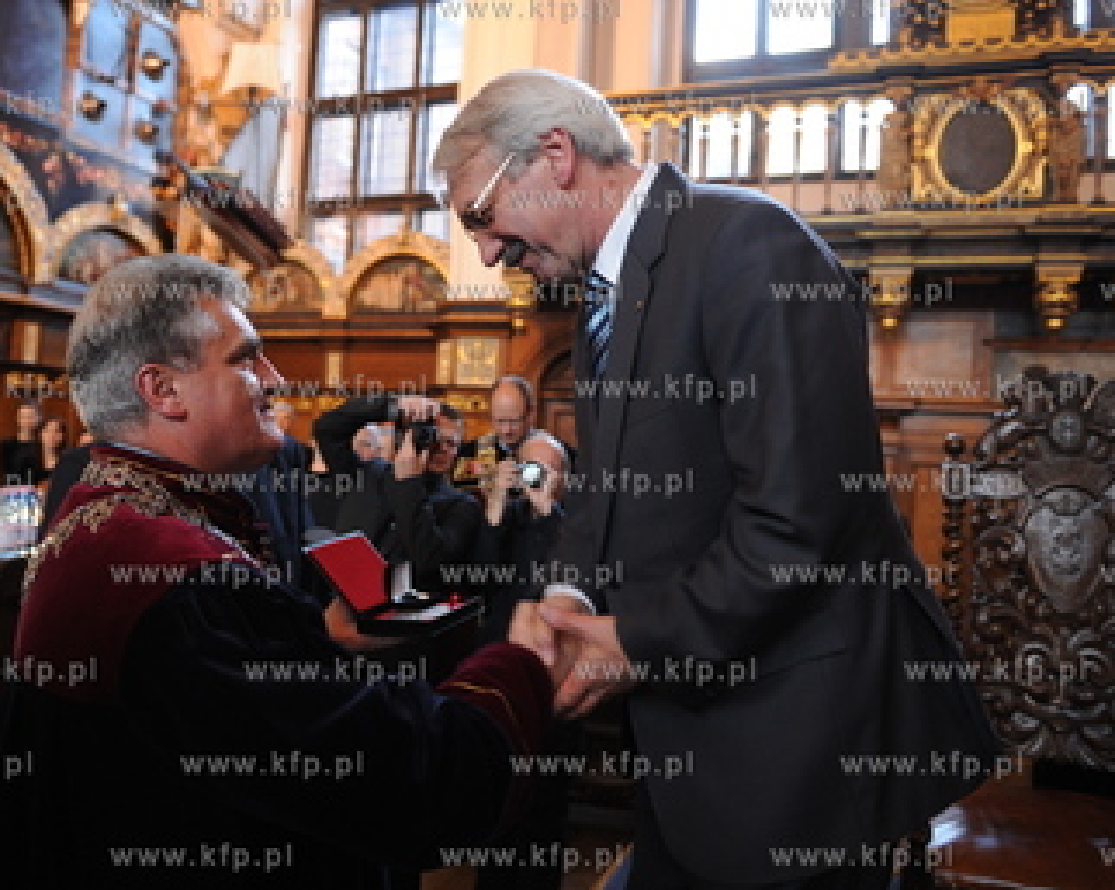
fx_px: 923
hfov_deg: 61.8
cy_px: 433
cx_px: 457
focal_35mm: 28
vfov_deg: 51.5
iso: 1600
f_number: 2.8
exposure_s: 1/80
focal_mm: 24
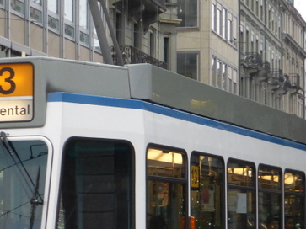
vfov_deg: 9.4
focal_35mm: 157
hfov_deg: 12.6
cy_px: 159
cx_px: 142
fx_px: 1387
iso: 250
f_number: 4.6
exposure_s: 1/60
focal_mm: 9.7
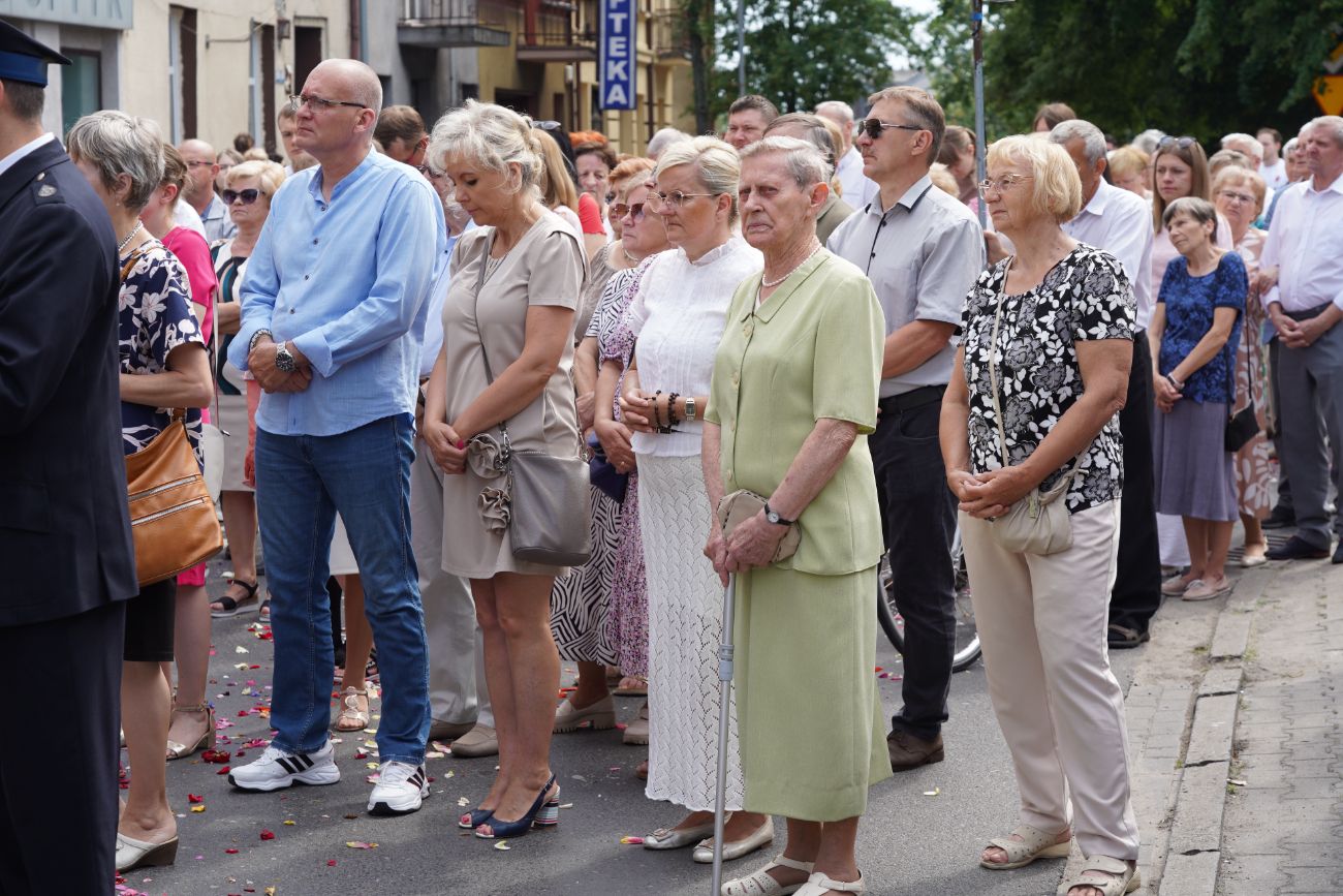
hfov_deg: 27.3
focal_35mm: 74
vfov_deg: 18.4
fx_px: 2761
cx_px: 672
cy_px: 448
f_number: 7.1
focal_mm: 74
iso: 100
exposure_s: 1/125
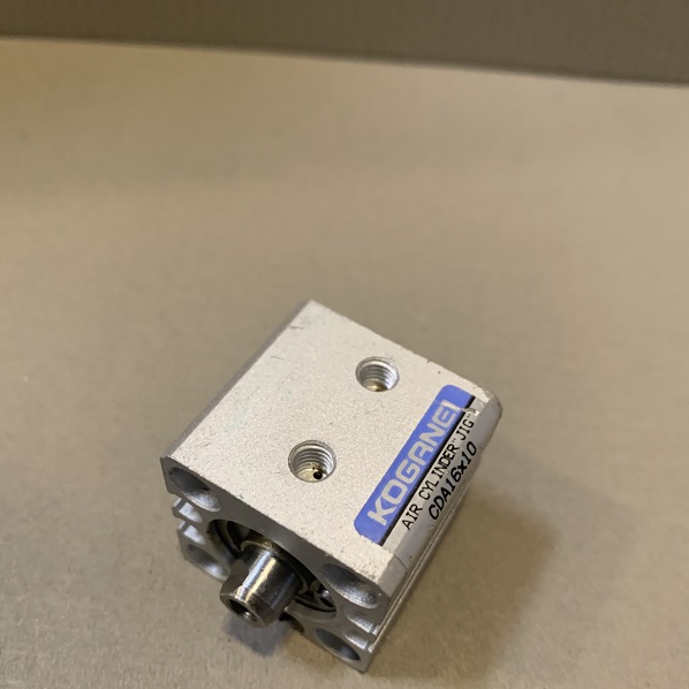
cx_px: 344
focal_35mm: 31
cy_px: 393
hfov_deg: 52.5
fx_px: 698
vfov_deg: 52.4
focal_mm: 4.25
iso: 400
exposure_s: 1/40
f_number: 1.8
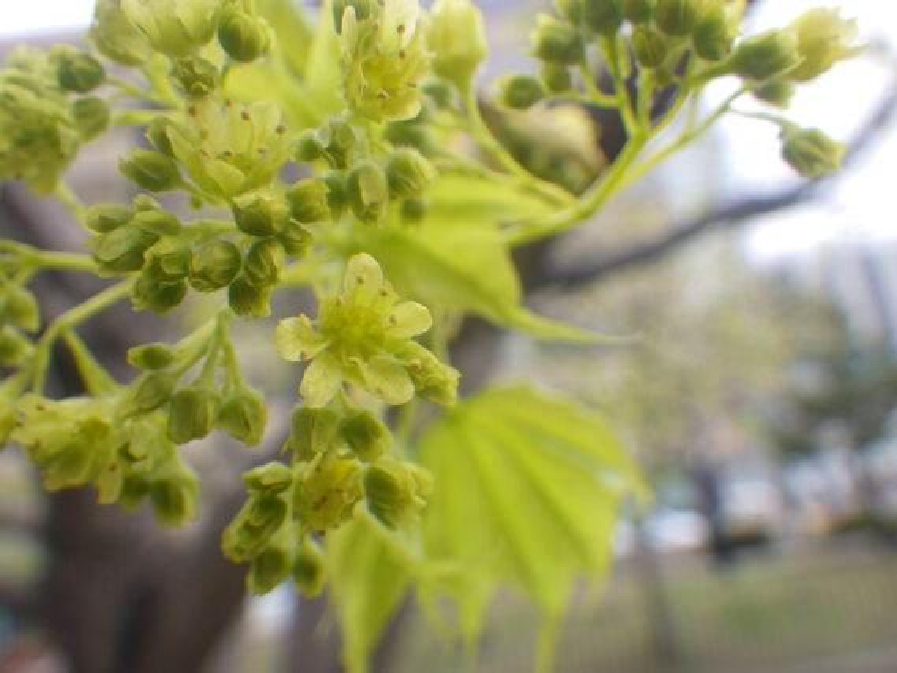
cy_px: 336
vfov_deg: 41.8
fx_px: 881
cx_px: 448
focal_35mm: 34
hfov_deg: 53.9
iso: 125
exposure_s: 1/160
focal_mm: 6.1
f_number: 3.8
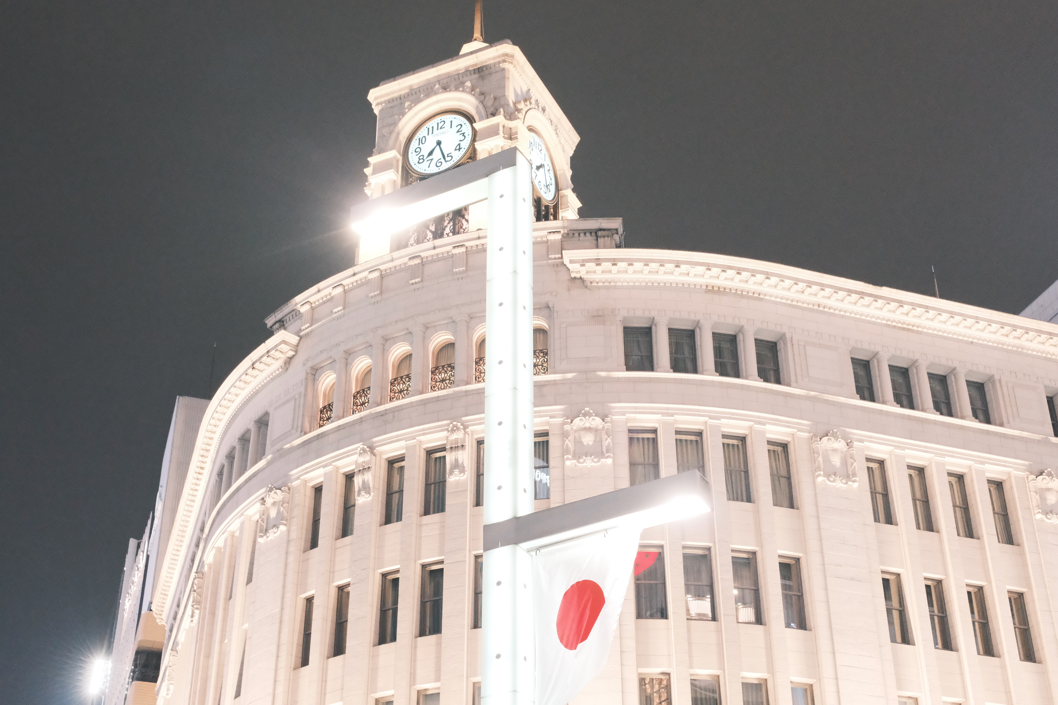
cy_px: 352
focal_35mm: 50
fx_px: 1469
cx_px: 529
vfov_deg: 27.0
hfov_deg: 39.6
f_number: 5.6
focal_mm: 33
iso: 12800
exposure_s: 1/38
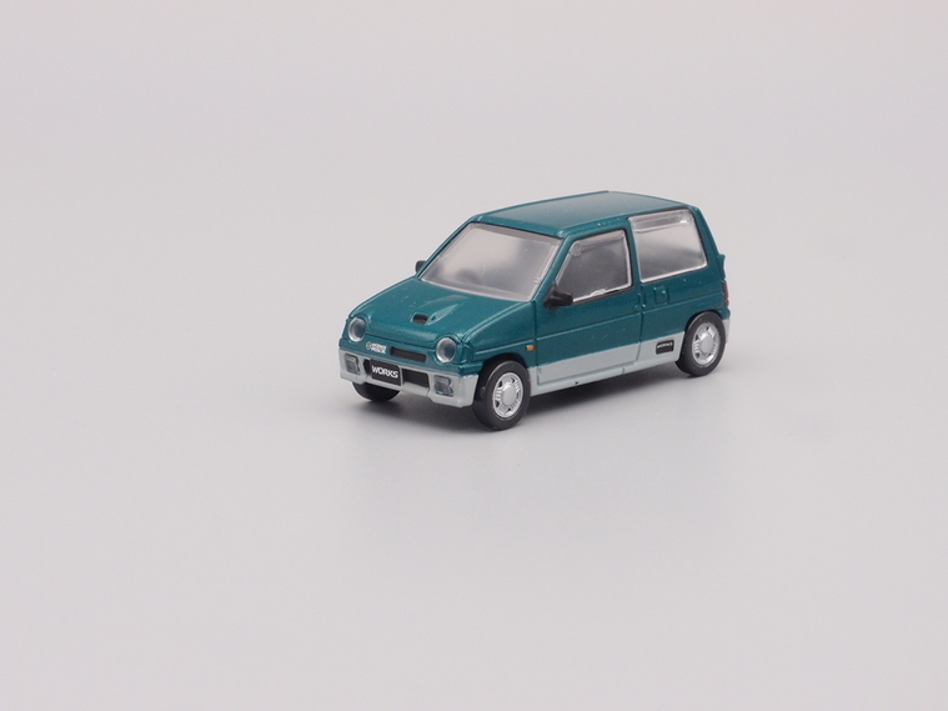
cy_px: 371
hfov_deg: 16.7
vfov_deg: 12.6
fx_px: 3231
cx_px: 461
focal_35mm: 118
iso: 100
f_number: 8
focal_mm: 24
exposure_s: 1/10
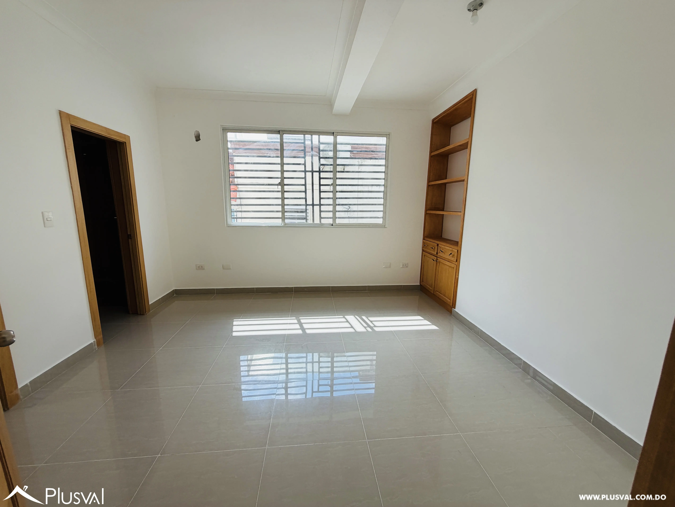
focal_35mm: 14
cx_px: 338
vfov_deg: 85.7
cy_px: 254
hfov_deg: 102.1
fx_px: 273
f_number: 2.2
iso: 40
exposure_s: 1/187
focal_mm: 2.22
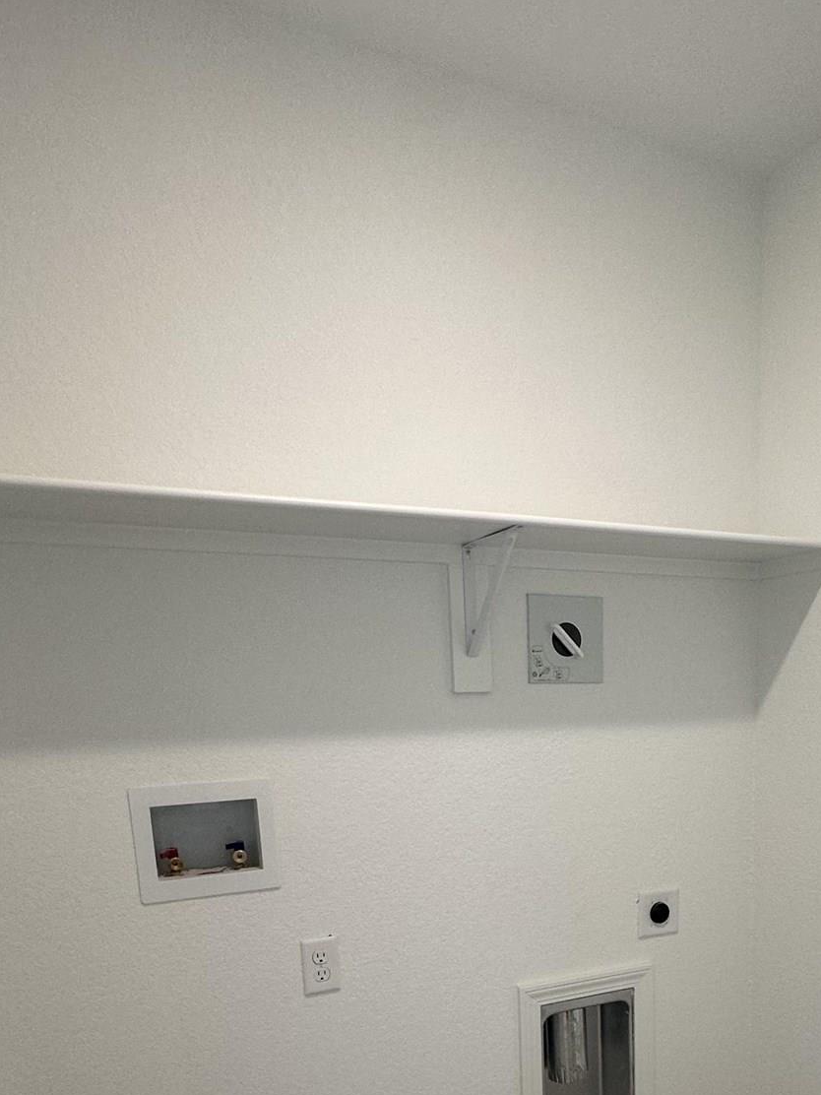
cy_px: 865
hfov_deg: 47.0
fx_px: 917
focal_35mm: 29
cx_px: 581
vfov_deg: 57.4
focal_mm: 2.22
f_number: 2.2
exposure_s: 1/120
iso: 125
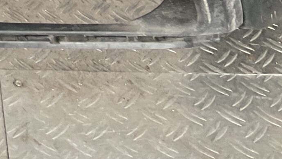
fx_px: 883
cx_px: -93
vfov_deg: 9.2
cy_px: -231
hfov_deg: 17.0
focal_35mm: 118
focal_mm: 3
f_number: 1.8
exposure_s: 1/50
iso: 40
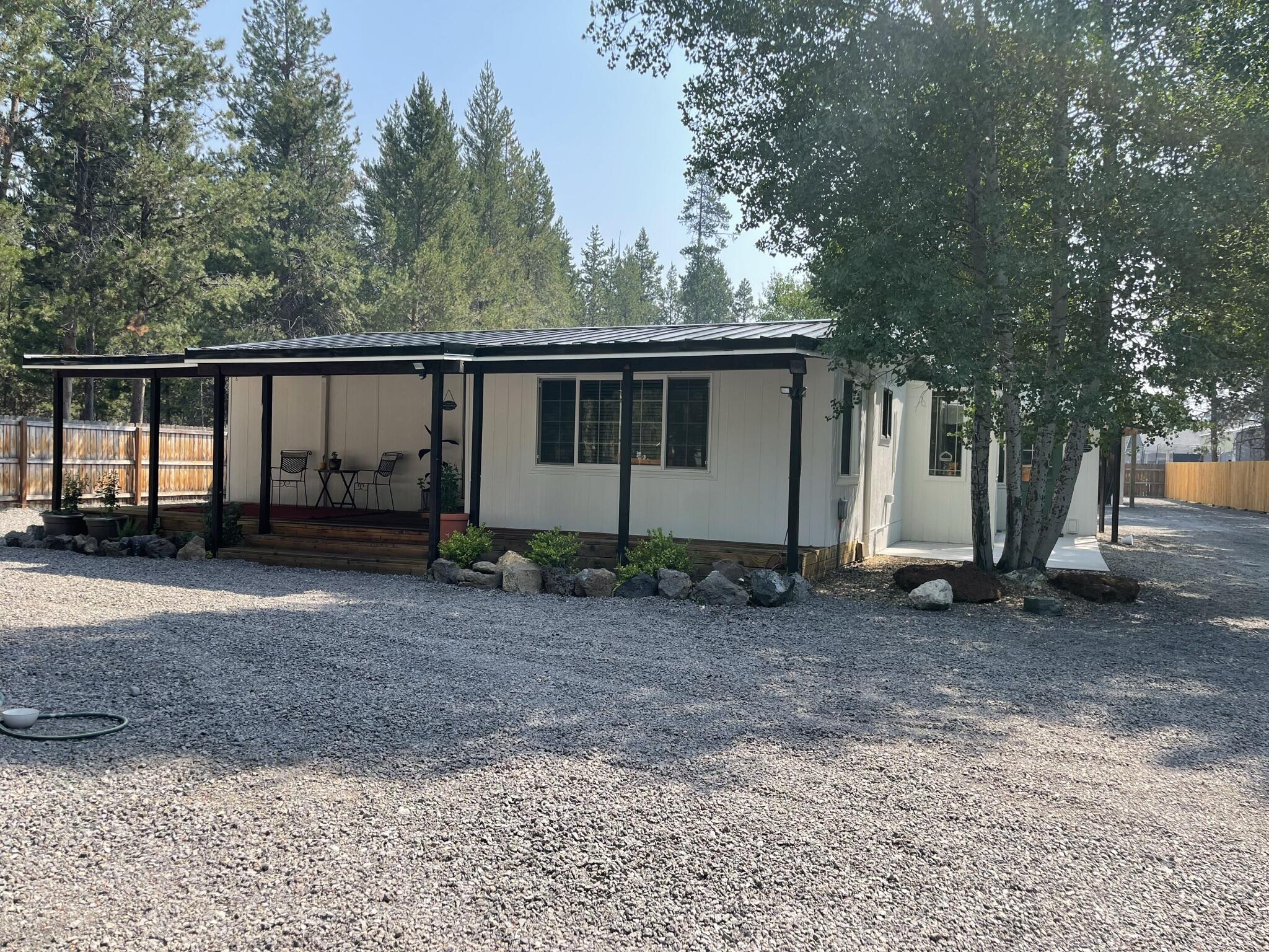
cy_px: 476
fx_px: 953
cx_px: 634
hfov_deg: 67.3
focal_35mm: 26
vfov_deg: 53.1
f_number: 1.6
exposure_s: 1/994
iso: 32
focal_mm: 5.1
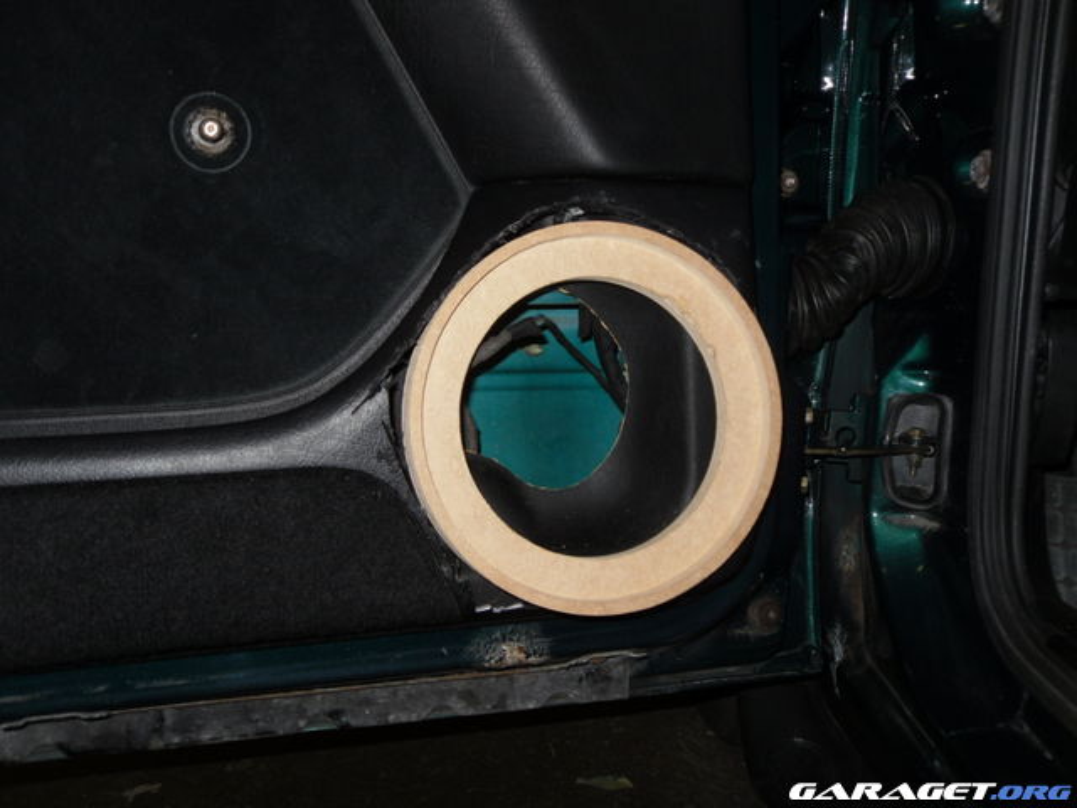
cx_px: 538
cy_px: 404
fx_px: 1089
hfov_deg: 52.6
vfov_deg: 40.7
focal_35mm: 35
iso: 80
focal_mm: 6.3
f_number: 3.5
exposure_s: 1/45
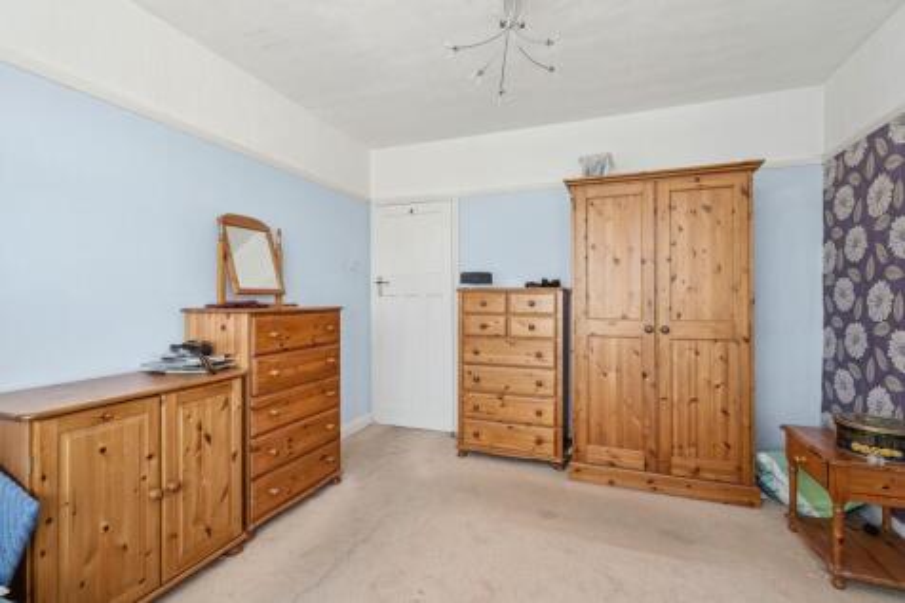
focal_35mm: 16
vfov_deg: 73.7
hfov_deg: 96.8
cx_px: 452
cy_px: 302
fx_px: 402
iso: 640
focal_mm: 16
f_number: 5.6
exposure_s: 1/250
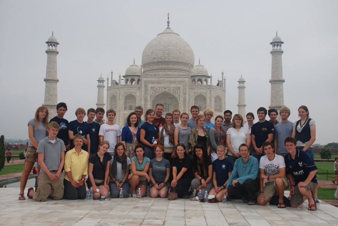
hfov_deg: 49.5
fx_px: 367
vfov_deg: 34.3
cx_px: 169
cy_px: 113
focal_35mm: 39
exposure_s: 1/125
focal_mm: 26
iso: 100
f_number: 5.6
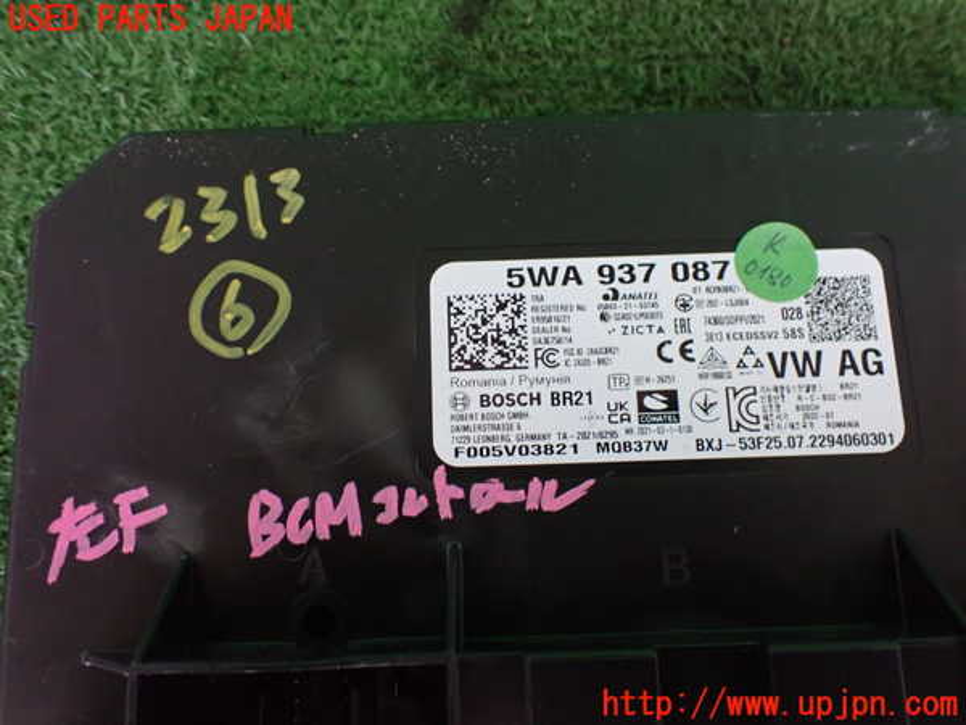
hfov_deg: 60.0
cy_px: 362
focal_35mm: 30
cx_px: 483
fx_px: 837
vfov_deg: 46.8
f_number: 2.3
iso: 800
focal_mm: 5.4
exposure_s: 1/40
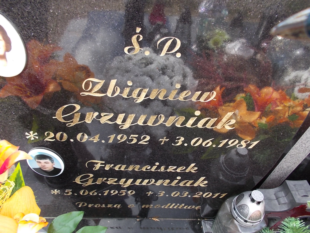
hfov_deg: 67.3
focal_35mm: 26
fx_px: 233
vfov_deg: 53.1
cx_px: 155
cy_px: 116
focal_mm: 4.6
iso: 80
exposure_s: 1/100
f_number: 3.2
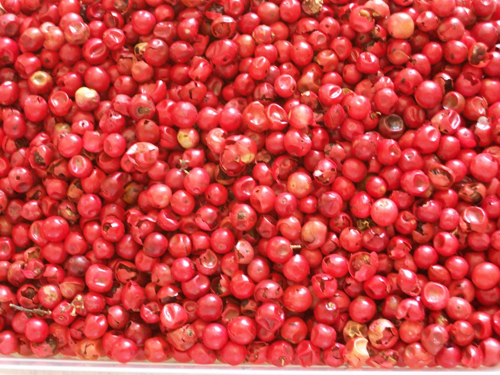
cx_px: 250
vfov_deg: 22.6
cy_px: 188
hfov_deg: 29.8
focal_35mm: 65
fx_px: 939
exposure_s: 1/29.7
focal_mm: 10.8
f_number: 3.6
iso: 160
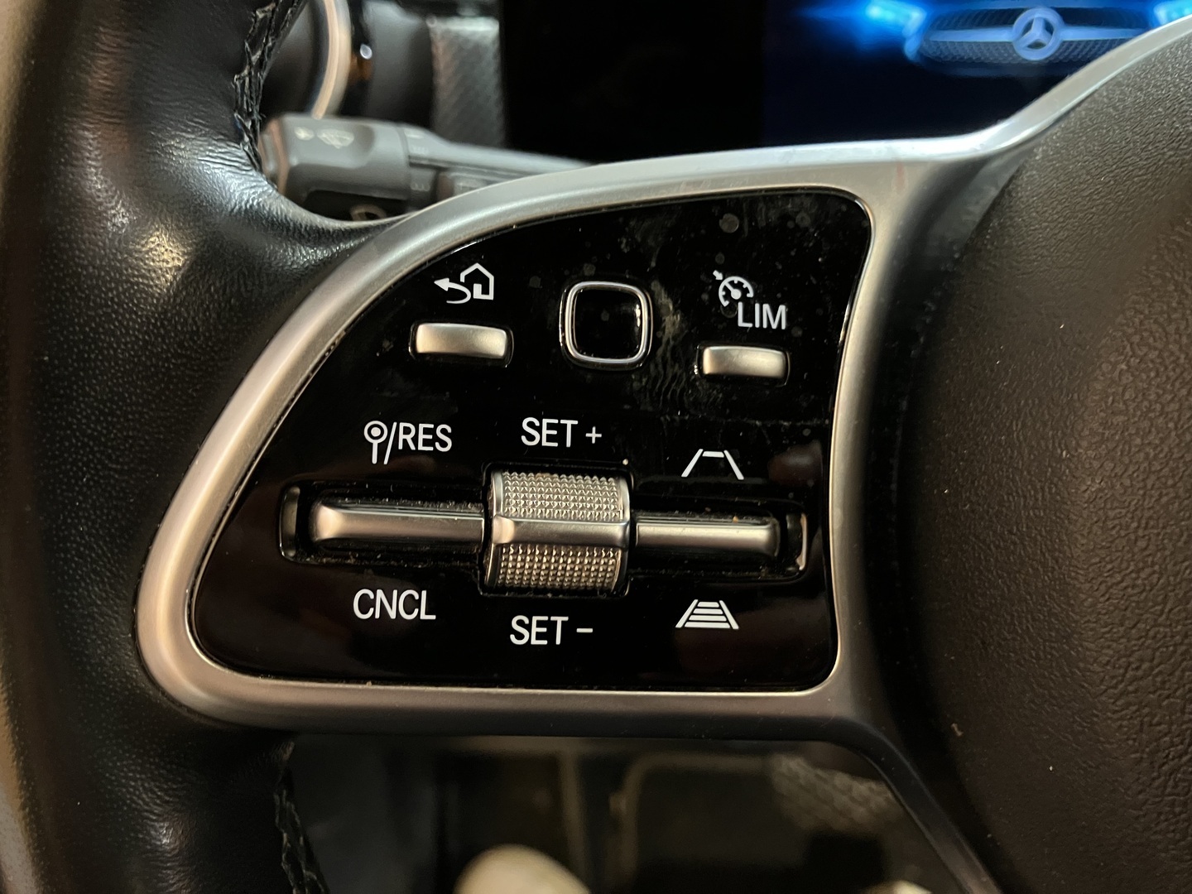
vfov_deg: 49.7
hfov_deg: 63.4
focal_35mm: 28
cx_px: 596
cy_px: 447
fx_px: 964
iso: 320
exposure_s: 1/25
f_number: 1.8
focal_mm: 3.99
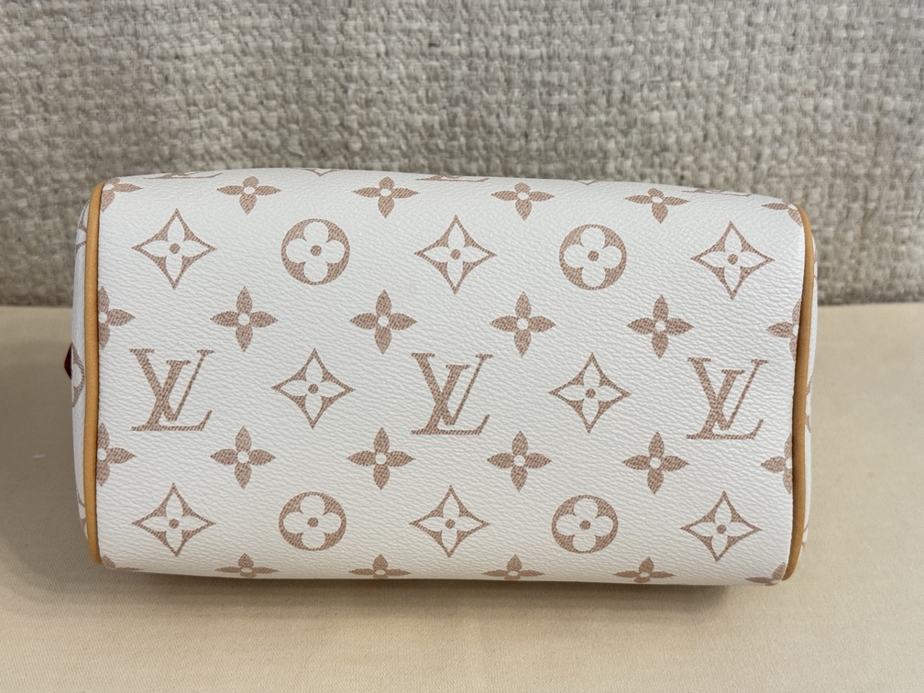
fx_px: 1281
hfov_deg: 39.7
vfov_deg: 30.3
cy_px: 346
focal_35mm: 48
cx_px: 462
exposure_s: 1/50
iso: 125
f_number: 1.78
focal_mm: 6.76
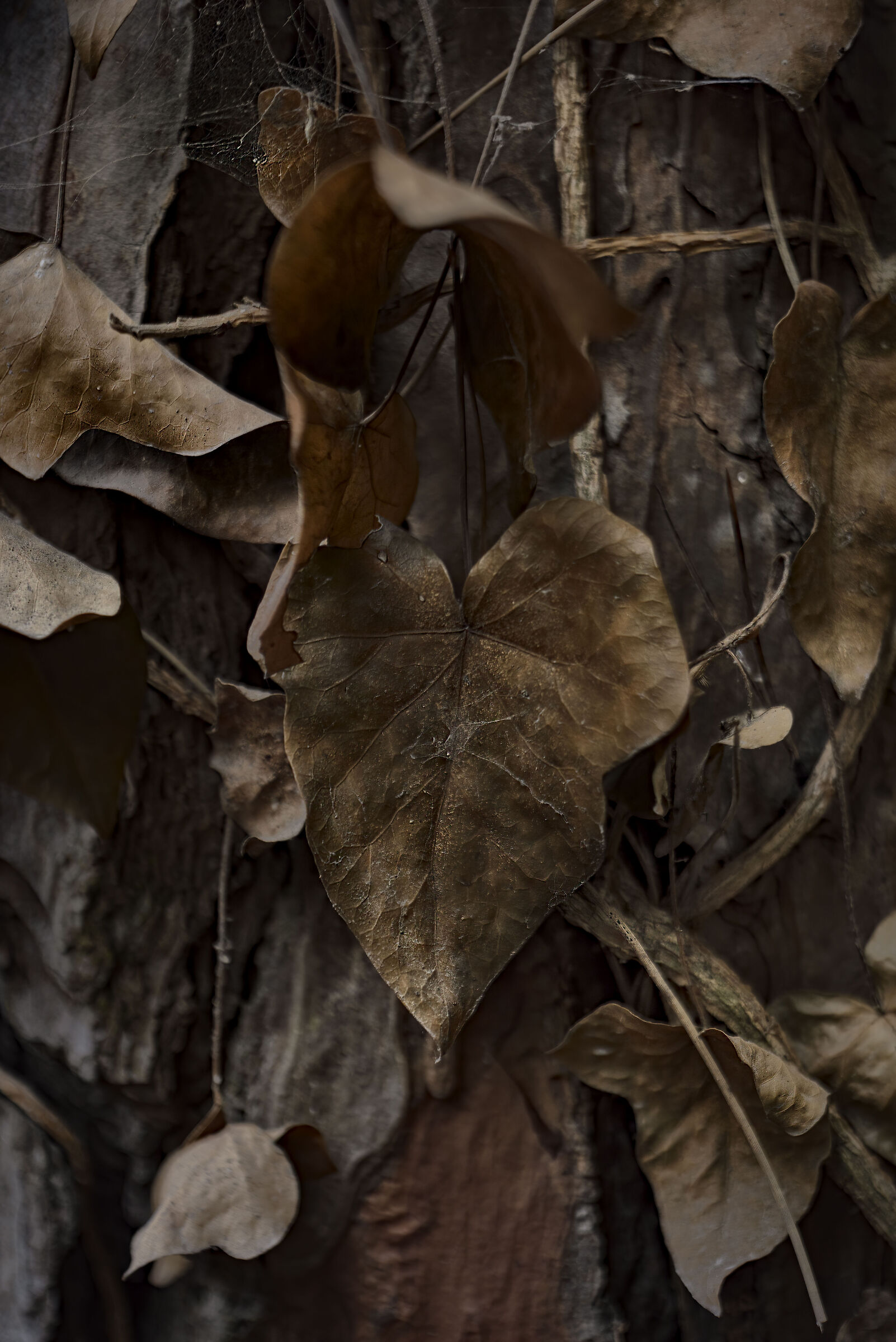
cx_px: 448
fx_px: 1865
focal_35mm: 50
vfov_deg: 39.6
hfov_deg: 27.0
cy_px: 671
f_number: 2.8
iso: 100
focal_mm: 50
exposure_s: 1/80
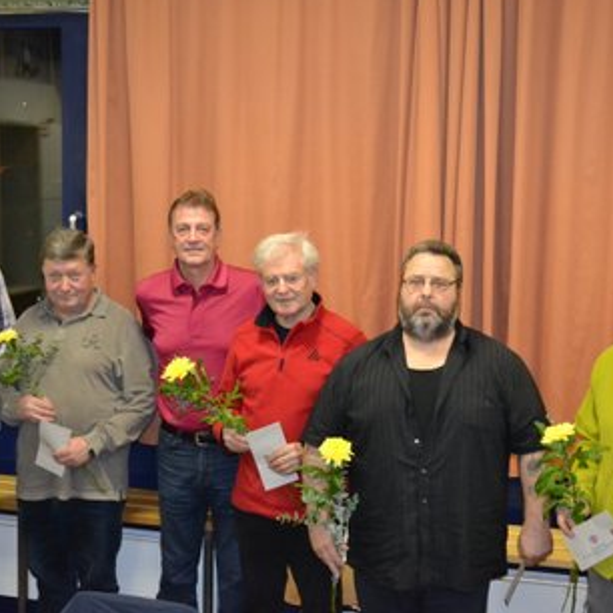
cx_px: 335
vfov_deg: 26.9
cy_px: 294
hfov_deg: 26.9
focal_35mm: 64
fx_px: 1282
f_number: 4.8
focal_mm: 32
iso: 3200
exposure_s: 1/60
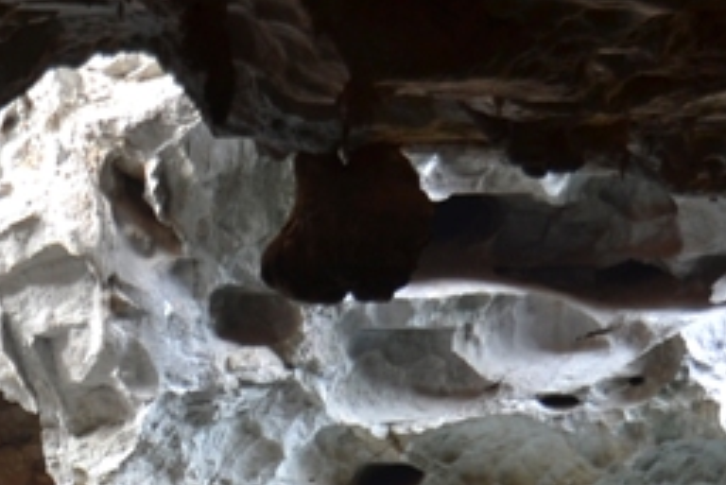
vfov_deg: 3.4
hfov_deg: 5.1
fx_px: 8079
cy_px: 815
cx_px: 227
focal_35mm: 400
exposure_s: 2.5
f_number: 5.6
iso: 100
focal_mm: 55
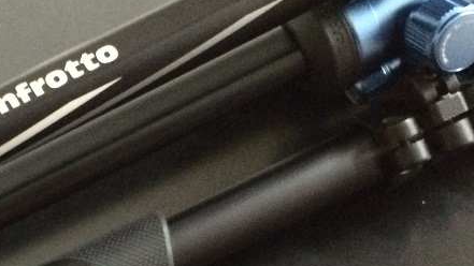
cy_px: 249
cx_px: 70
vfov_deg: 13.9
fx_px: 1081
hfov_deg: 24.2
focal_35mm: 86
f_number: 2.2
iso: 640
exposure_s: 1/17
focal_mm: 4.15
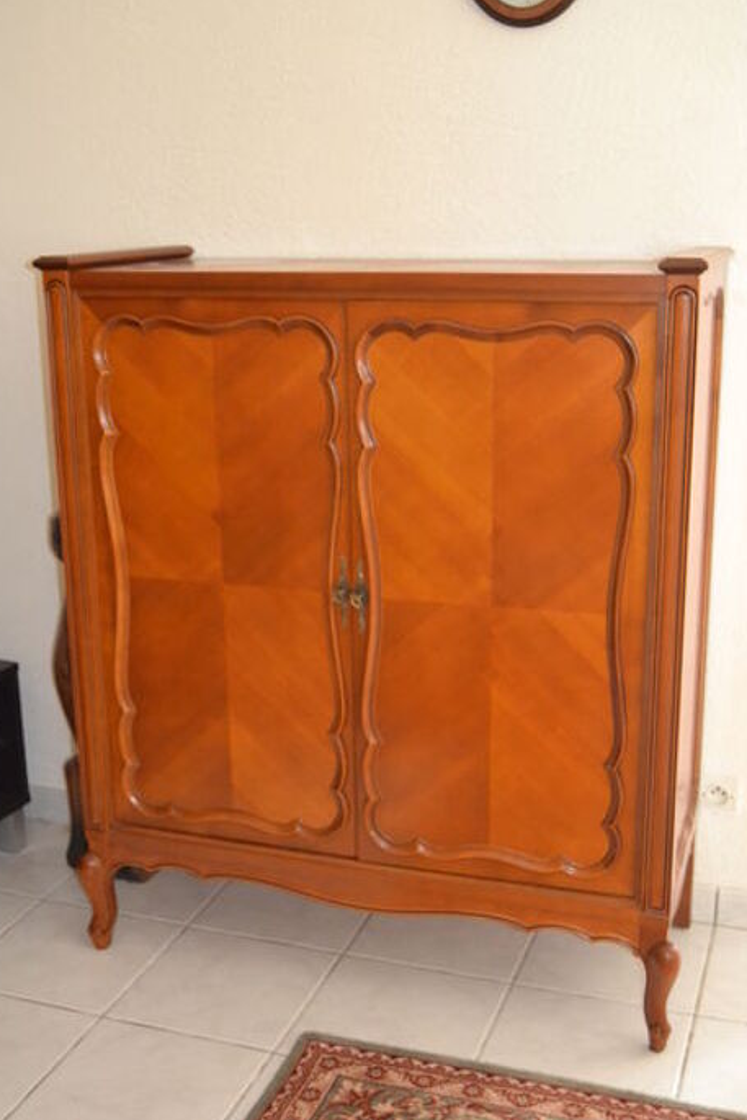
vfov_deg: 47.4
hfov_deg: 32.6
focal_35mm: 41
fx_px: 1275
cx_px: 381
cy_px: 556
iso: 3200
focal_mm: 26
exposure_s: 1/60
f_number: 4
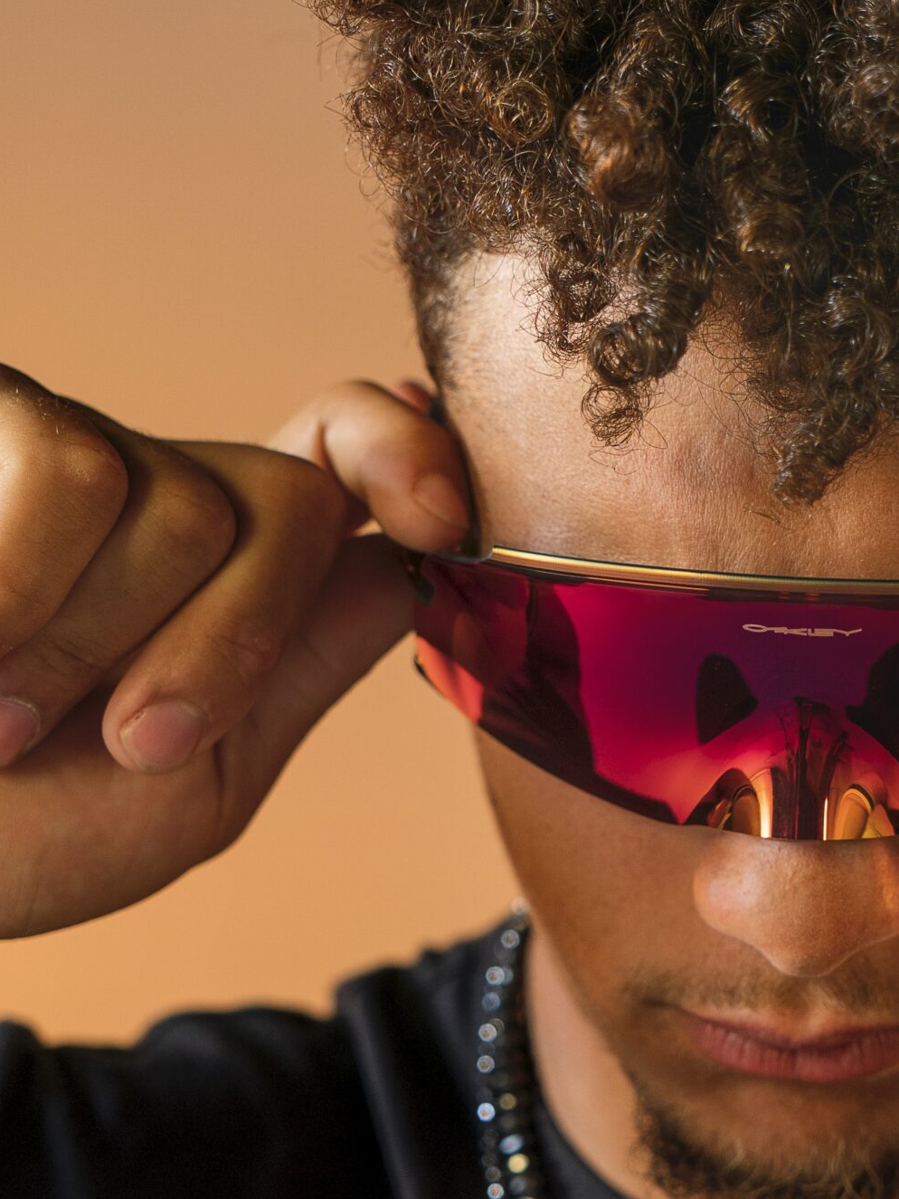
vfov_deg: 25.0
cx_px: 842
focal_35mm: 78
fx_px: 2701
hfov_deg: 18.5
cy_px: 723
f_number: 4
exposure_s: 1/160
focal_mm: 42
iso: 400
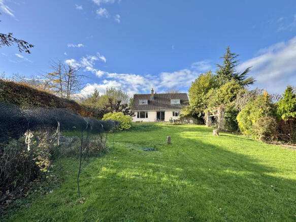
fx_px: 120
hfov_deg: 102.1
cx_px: 148
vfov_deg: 85.7
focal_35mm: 14
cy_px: 111
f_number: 2.2
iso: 50
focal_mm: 2.22
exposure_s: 1/968
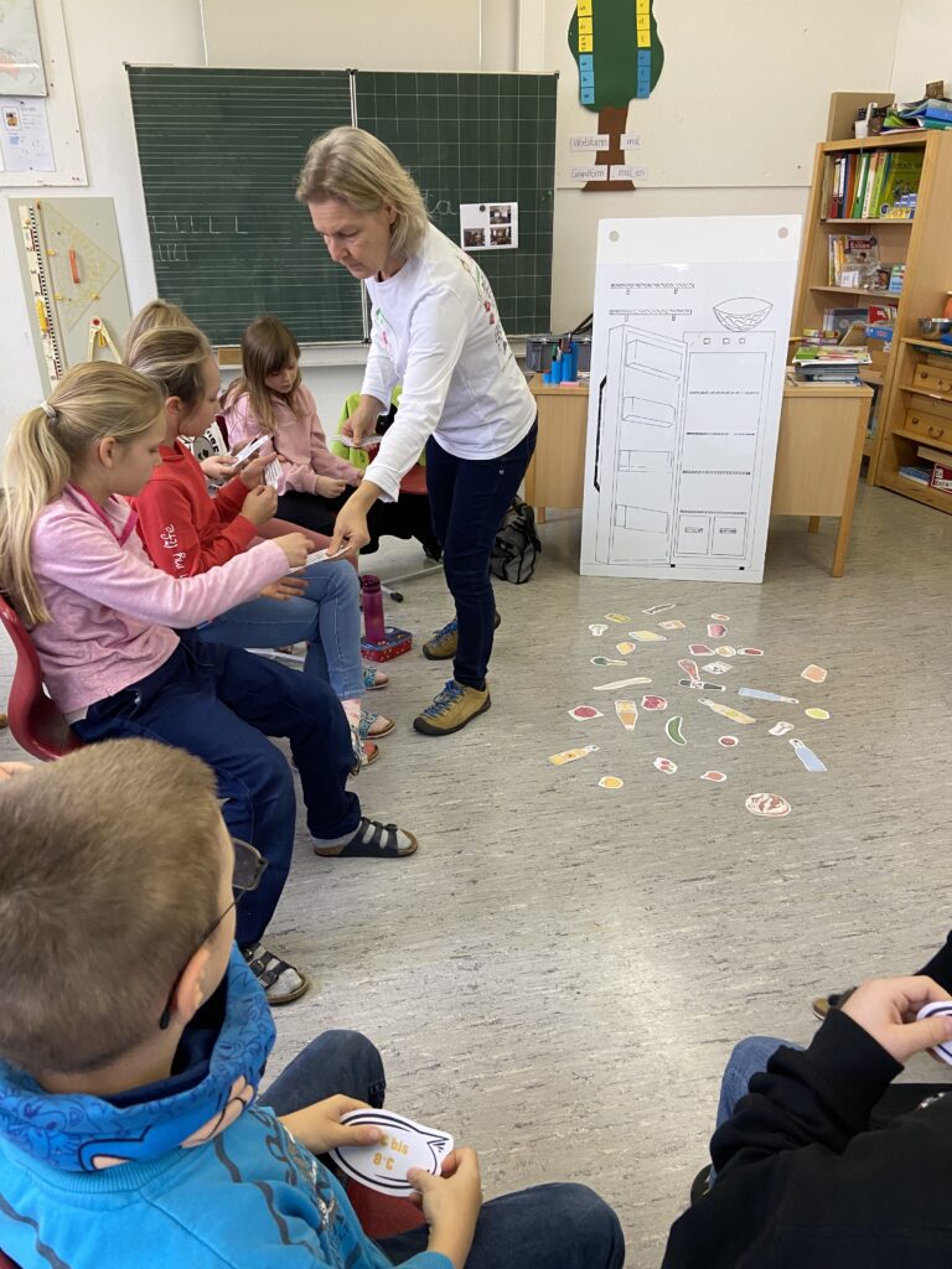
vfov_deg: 67.3
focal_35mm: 26
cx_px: 476
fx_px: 953
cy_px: 634
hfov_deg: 53.1
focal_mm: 4.25
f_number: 1.8
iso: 125
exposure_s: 1/50
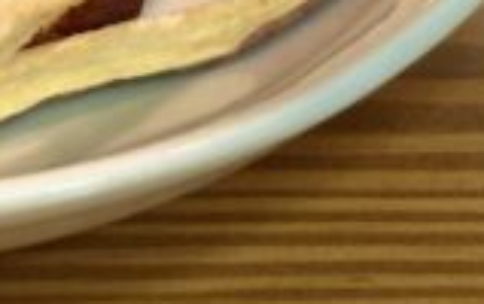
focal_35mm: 354
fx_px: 4678
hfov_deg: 5.9
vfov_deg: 3.6
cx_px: 575
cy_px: -654
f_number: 1.6
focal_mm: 5.96
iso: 50
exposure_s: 1/51
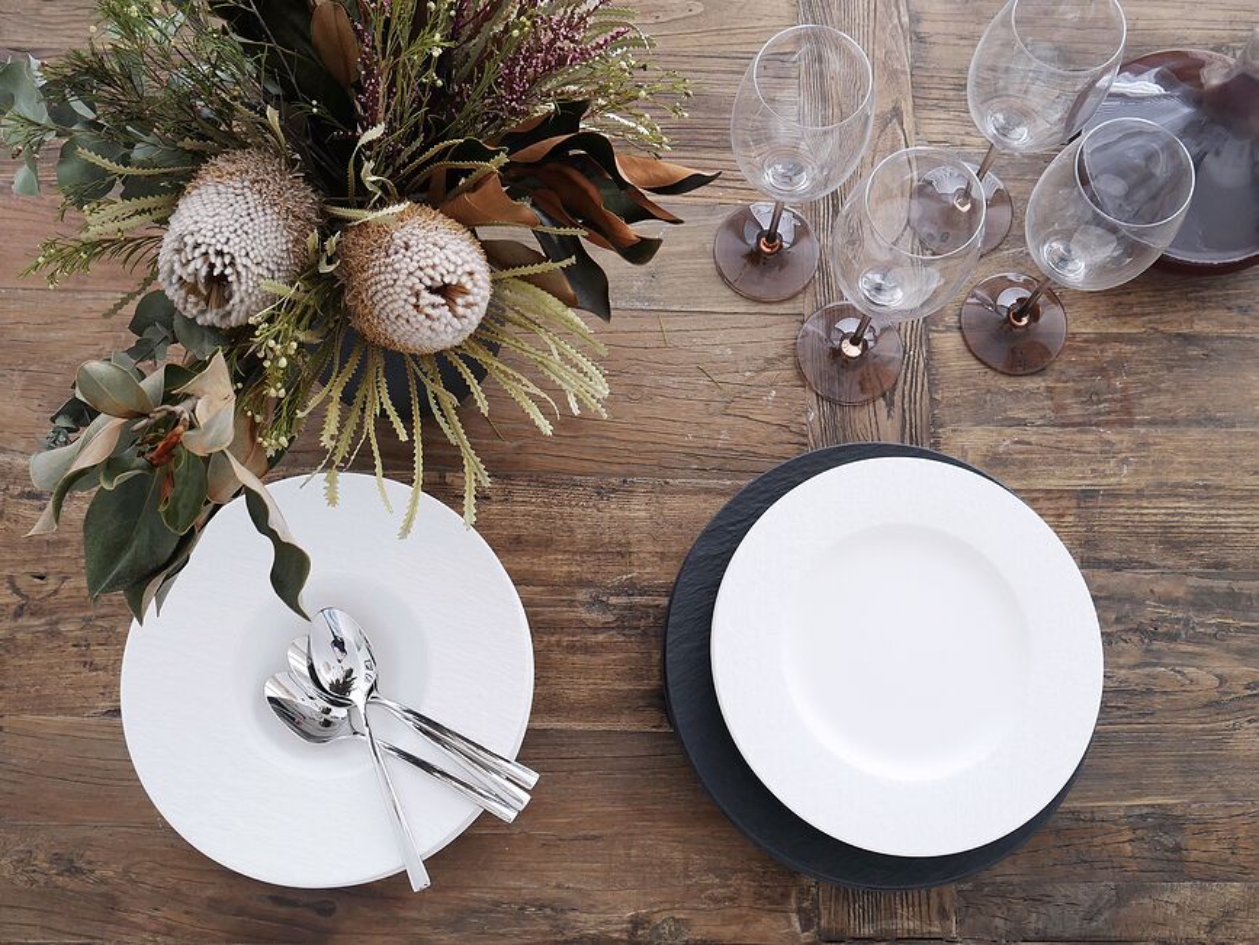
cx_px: 630
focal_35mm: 32
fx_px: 1164
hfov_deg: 56.8
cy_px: 472
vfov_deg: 44.2
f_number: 5
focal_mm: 16
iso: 800
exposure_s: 1/30
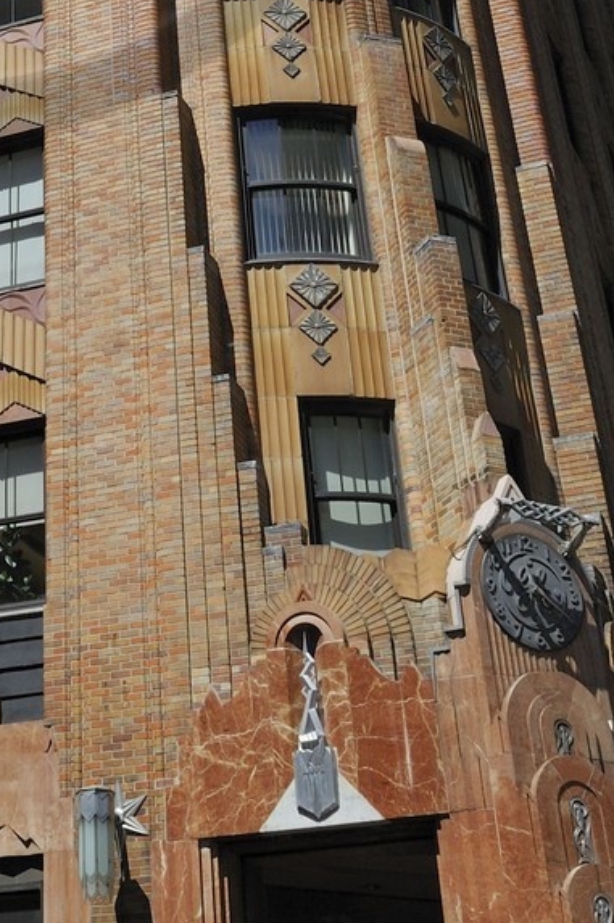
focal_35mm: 67
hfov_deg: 19.4
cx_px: -69
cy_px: -359
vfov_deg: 24.9
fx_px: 1717
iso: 200
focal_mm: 24
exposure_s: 1/200
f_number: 14
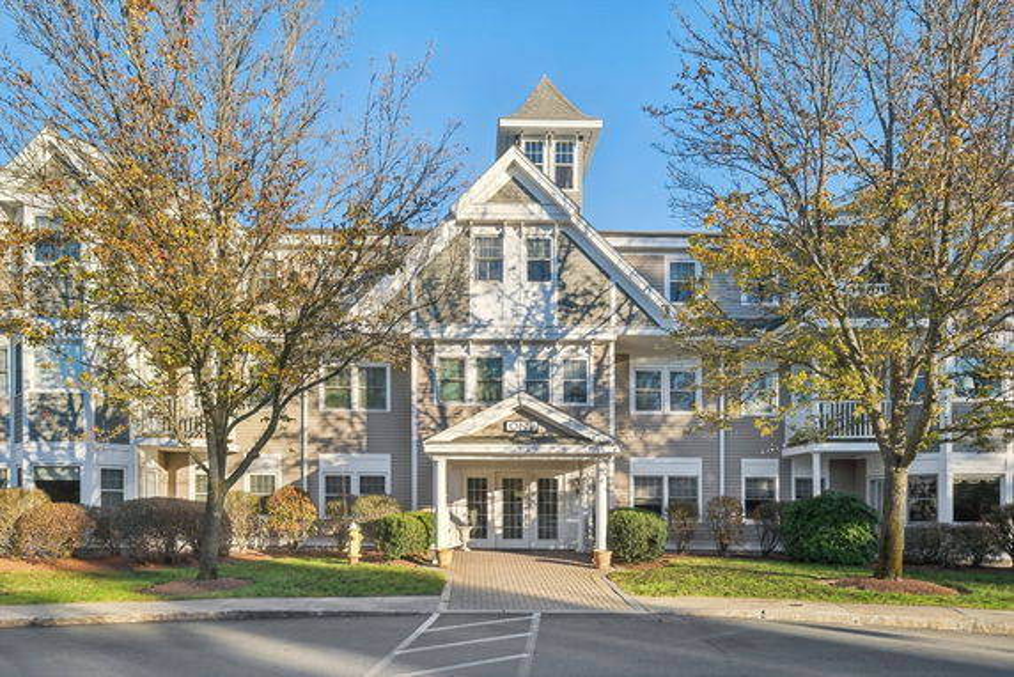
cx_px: 507
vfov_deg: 59.6
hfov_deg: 81.2
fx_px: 592
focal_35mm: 21
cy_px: 338
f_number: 5.6
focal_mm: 13.8
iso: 320
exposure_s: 1/550
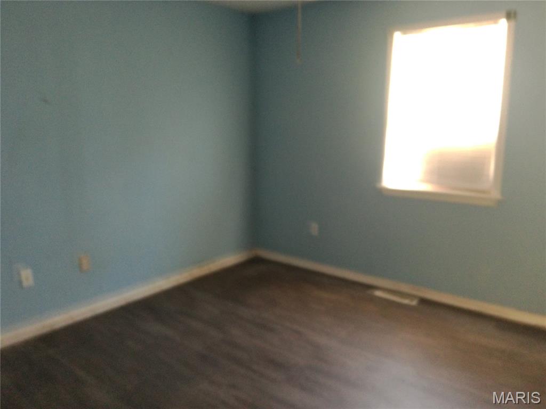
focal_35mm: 26
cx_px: 273
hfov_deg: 67.3
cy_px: 204
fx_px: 410
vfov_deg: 53.1
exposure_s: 1/4
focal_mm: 3
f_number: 2
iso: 599
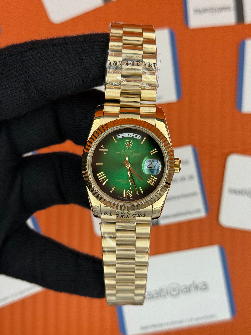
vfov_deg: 39.7
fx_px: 464
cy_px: 168
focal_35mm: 48
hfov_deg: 30.3
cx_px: 126
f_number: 1.78
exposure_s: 1/557
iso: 64
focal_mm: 6.76
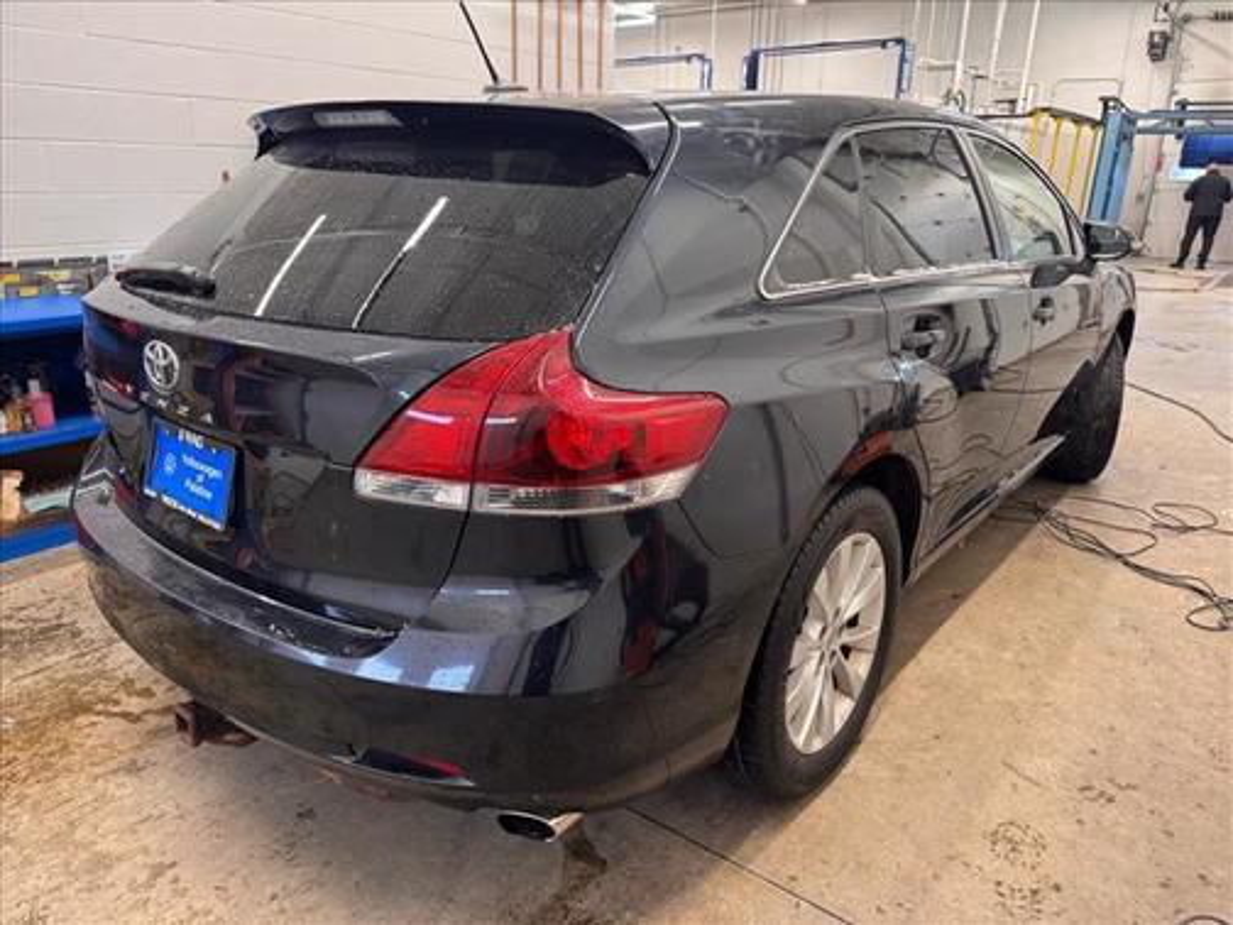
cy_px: 462
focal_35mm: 24
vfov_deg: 56.8
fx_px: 855
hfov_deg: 71.6
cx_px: 616
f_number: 1.78
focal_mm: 6.76
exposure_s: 1/50
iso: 250
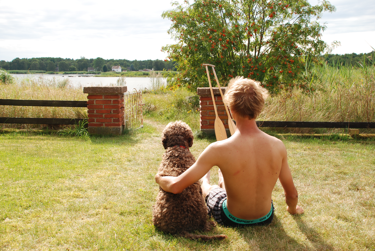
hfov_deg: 49.5
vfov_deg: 34.3
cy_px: 126
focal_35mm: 39
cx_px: 188
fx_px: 407
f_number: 5
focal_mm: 26
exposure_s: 1/200
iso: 100
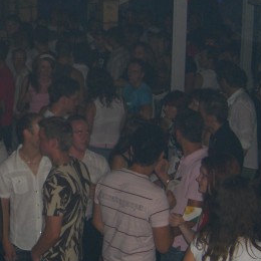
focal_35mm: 94
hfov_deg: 18.1
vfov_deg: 18.5
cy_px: 126
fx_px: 802
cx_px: 12
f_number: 3.1
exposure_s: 1/60
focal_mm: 9.5
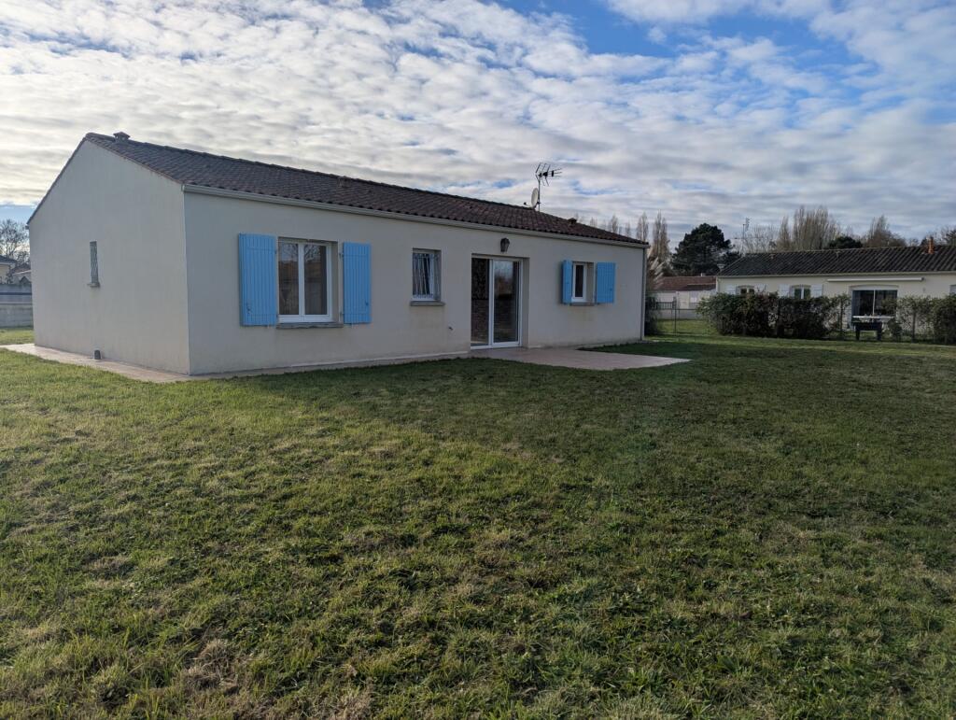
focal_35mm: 24
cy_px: 360
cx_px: 478
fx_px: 664
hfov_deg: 71.5
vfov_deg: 56.9
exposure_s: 1/4926
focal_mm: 6.81
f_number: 1.85
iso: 45
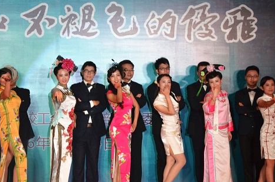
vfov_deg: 11.4
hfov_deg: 17.2
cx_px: 120
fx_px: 907
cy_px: 75
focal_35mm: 119
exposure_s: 1/160
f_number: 5.3
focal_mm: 62
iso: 800
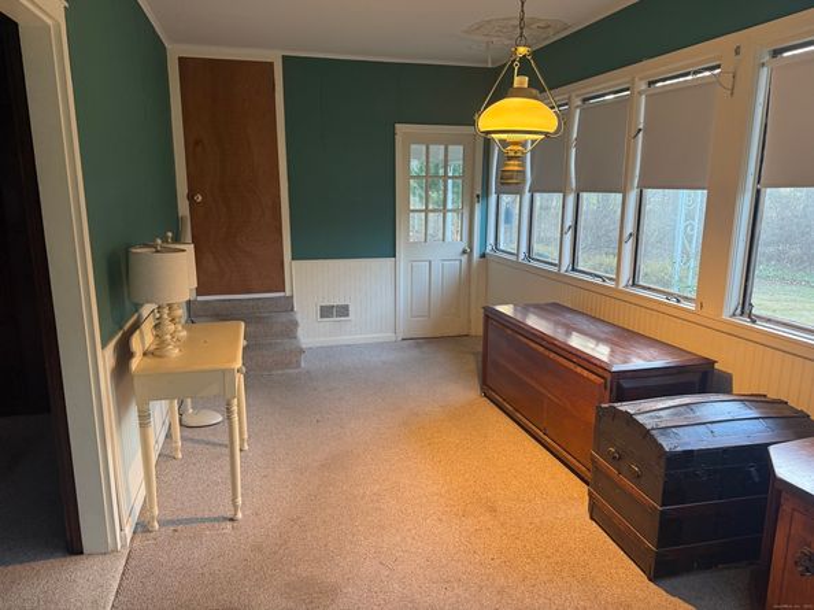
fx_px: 564
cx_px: 407
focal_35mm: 24
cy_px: 305
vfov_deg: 56.8
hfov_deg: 71.6
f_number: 1.78
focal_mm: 6.76
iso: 250
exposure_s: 1/60
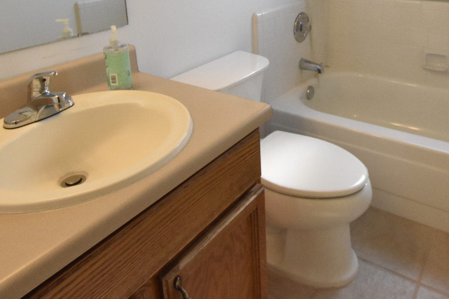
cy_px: 25
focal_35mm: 29
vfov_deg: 41.2
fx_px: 362
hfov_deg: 62.3
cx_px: 293
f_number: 5.6
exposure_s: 1/750
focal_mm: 10
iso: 3200
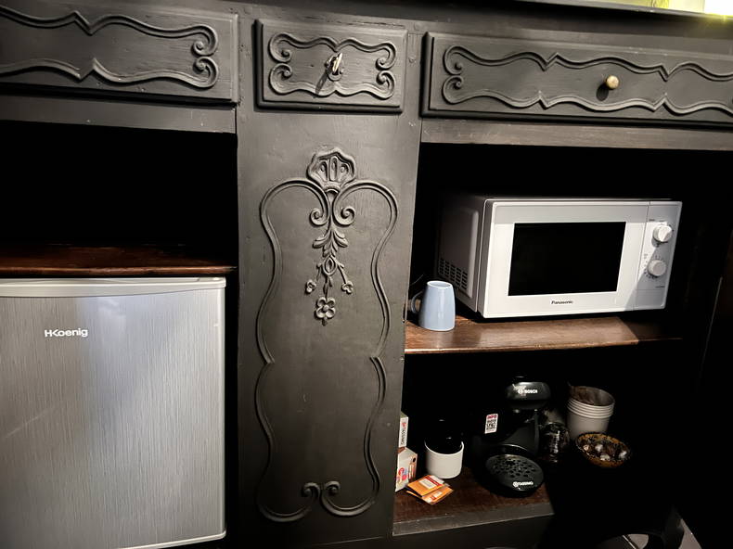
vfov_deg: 53.0
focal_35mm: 26
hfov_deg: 67.3
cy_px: 274
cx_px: 366
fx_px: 550
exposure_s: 1/2
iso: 1000
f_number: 1.5
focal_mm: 5.7
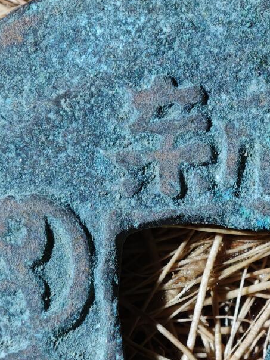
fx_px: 2850
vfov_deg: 7.2
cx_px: 193
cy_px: 213
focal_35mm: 274
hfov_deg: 5.4
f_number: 2
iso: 250
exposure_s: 1/94.4
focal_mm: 9
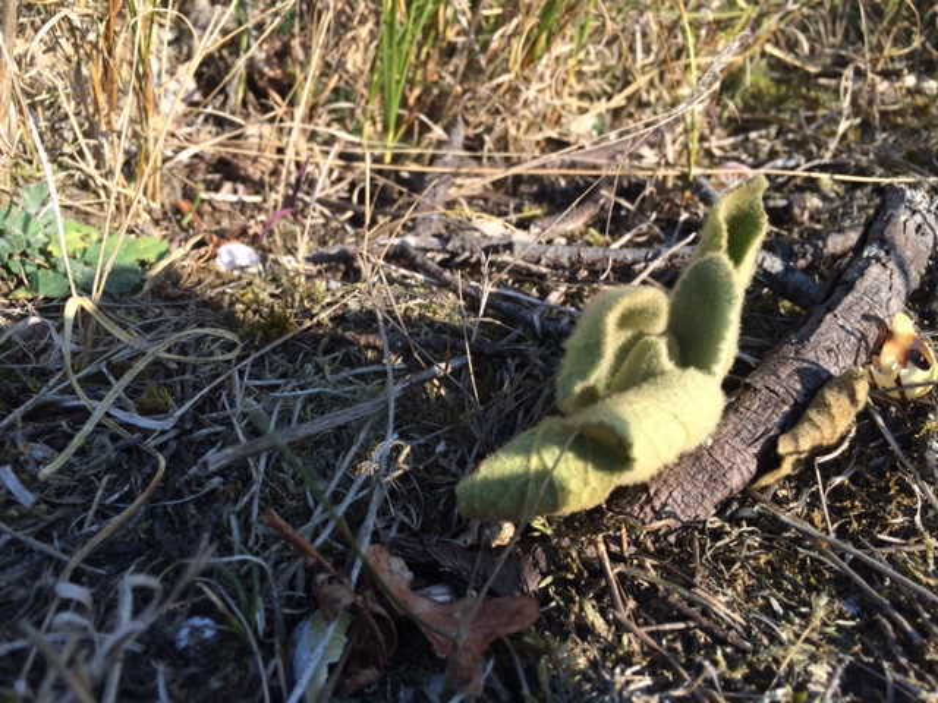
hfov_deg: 61.7
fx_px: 786
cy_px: 352
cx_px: 469
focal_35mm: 29
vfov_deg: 48.2
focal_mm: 4.15
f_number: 2.2
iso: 32
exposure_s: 1/912
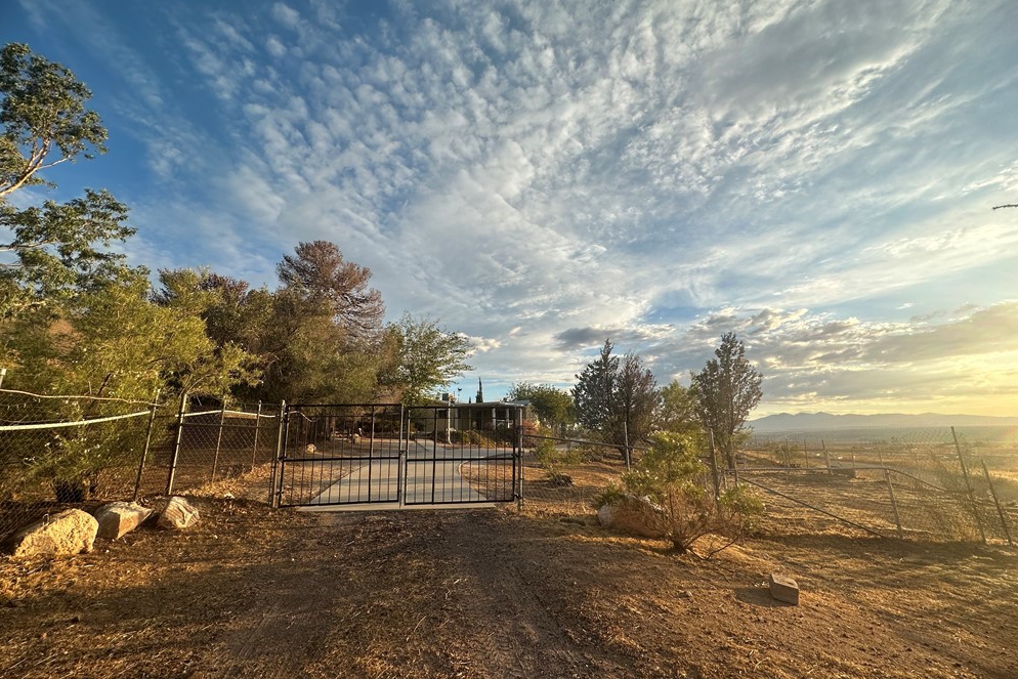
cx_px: 506
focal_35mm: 15
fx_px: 424
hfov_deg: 100.4
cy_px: 339
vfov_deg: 77.3
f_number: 2.2
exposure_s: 1/1233
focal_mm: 2.22
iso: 50
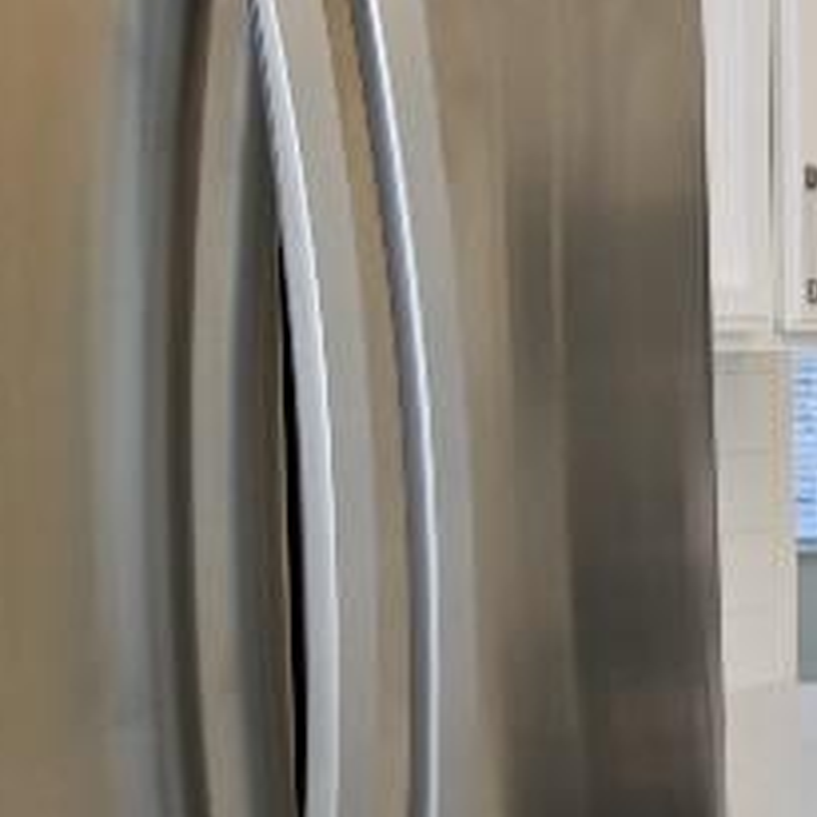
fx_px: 2323
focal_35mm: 87
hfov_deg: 12.4
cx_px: 2260
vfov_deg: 19.9
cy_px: 387
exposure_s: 1/100
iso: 200
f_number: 5
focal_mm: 14
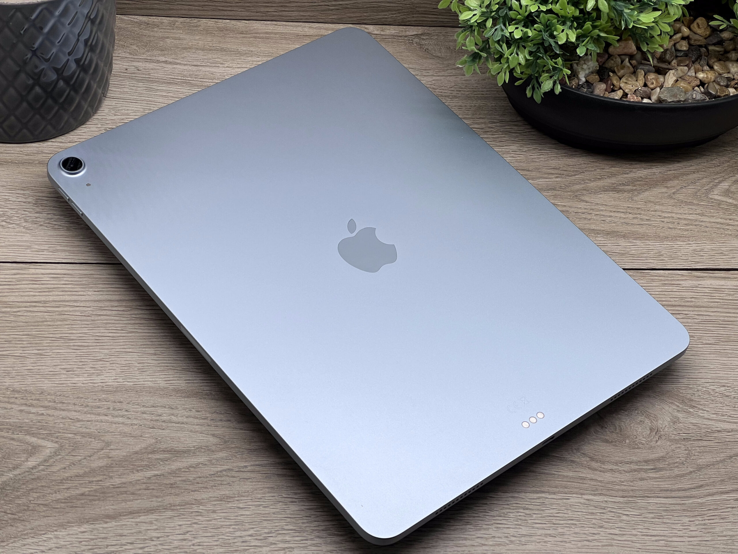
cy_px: 277
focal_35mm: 77
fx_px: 1642
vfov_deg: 19.1
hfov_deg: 25.3
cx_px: 369
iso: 32
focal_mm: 9
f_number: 2.8
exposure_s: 1/100
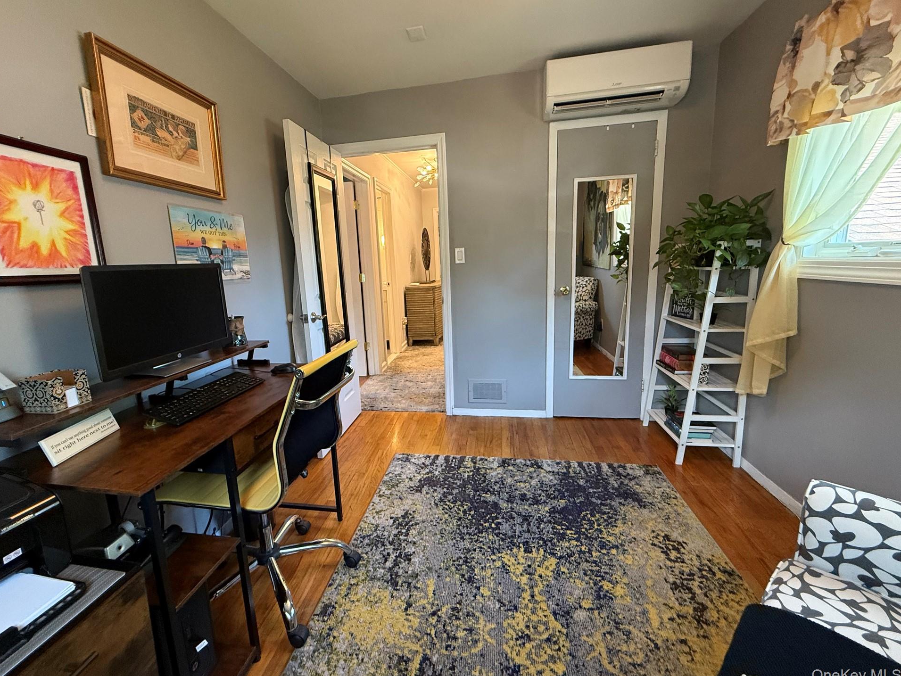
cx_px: 425
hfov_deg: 98.1
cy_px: 324
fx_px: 390
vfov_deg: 81.7
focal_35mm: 15
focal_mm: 2.22
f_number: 2.2
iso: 400
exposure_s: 1/60
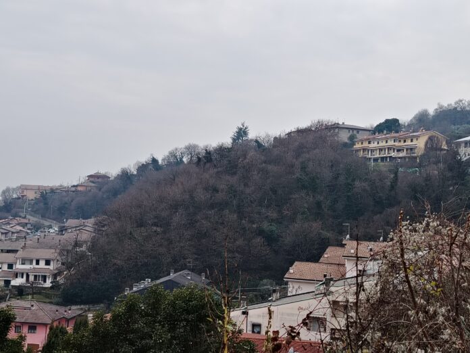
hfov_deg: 36.2
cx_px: 235
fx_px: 720
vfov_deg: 27.5
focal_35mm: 53
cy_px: 176
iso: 100
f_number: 1.75
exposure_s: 1/148
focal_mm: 5.25
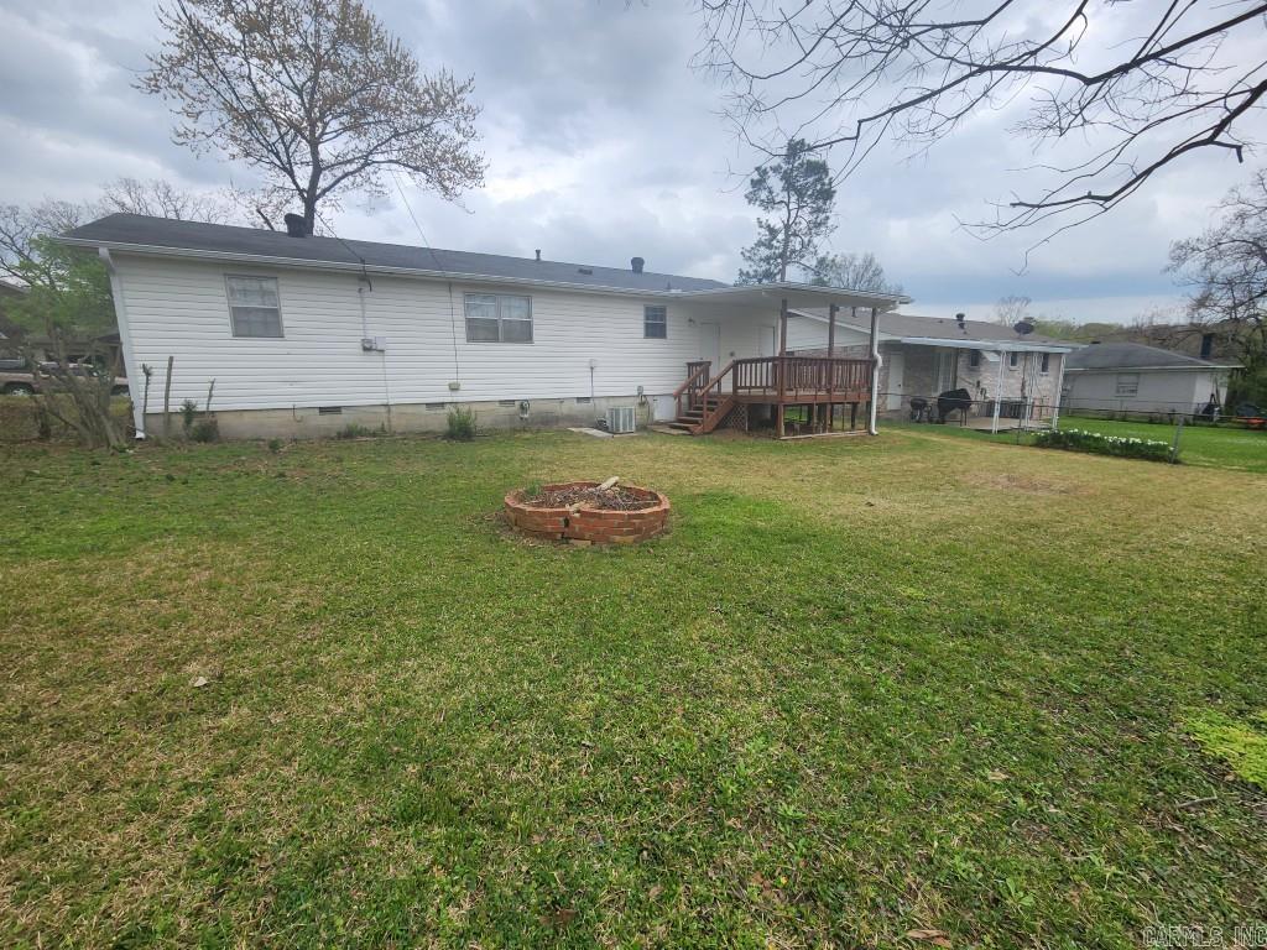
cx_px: 634
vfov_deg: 89.9
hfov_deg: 106.2
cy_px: 475
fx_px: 476
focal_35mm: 13
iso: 50
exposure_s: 1/609
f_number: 2.2
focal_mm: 2.2
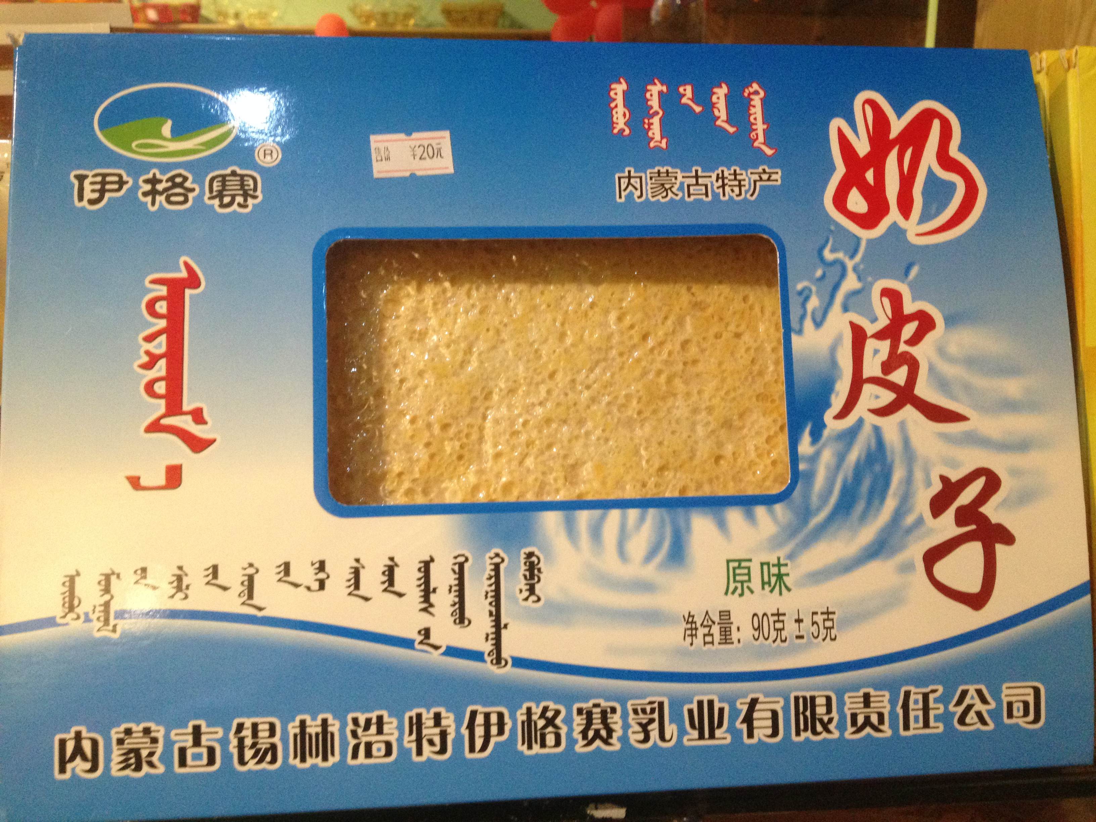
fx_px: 1108
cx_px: 548
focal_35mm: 35
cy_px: 411
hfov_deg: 52.6
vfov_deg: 40.7
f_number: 2.4
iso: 250
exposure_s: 1/20
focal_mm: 4.28
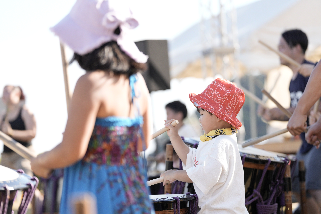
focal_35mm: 113
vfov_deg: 12.1
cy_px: 107
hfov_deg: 18.1
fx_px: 1008
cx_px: 160
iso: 200
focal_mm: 113
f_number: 2.8
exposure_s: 1/800
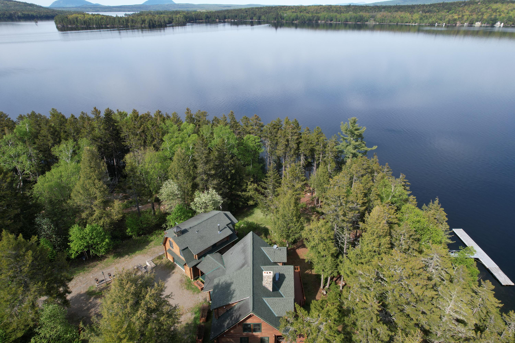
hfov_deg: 78.6
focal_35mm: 22
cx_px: 258
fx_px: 315
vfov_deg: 57.2
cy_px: 172
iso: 110
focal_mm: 8.38
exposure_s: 1/1000
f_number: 2.8
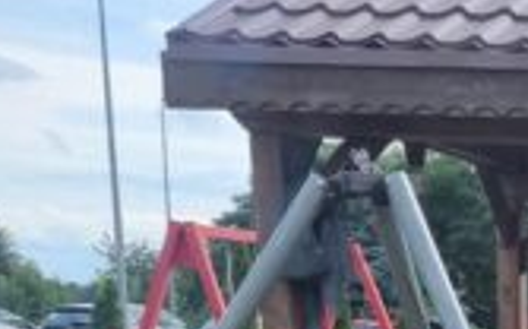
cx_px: 832
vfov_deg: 11.9
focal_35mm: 99
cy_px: 633
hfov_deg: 18.3
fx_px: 1423
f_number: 1.8
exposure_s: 1/1328
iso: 50
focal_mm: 5.4
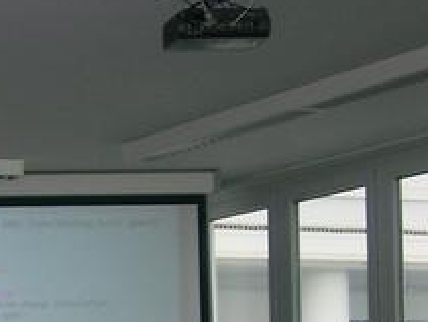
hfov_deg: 12.6
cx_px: -220
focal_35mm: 149
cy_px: 430
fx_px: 1844
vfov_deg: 9.8
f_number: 3
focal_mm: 10.2
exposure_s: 1/60
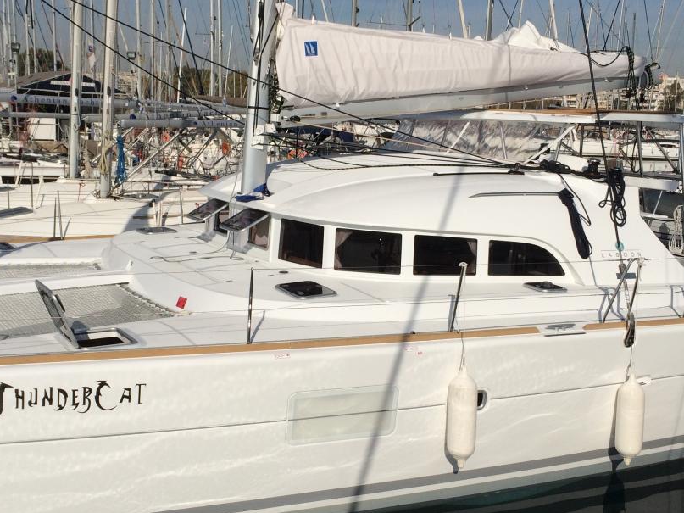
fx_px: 909
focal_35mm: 46
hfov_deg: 41.2
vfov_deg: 31.5
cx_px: 331
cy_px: 257
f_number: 2.2
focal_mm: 4.15
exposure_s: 1/8264
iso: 32
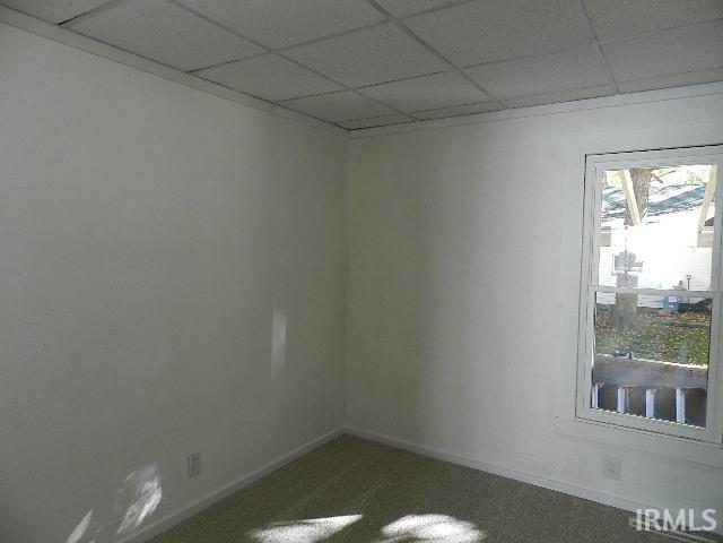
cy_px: 272
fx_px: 480
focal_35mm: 23
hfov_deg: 73.9
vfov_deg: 58.9
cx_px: 362
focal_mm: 4
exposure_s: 1/30
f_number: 3.4
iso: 160
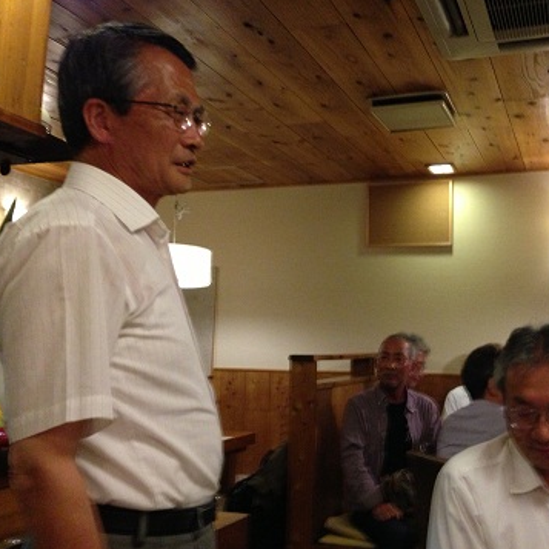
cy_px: 271
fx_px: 718
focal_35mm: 40
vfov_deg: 41.9
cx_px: 355
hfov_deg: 41.4
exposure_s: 1/15
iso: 400
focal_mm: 4.13
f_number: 2.4
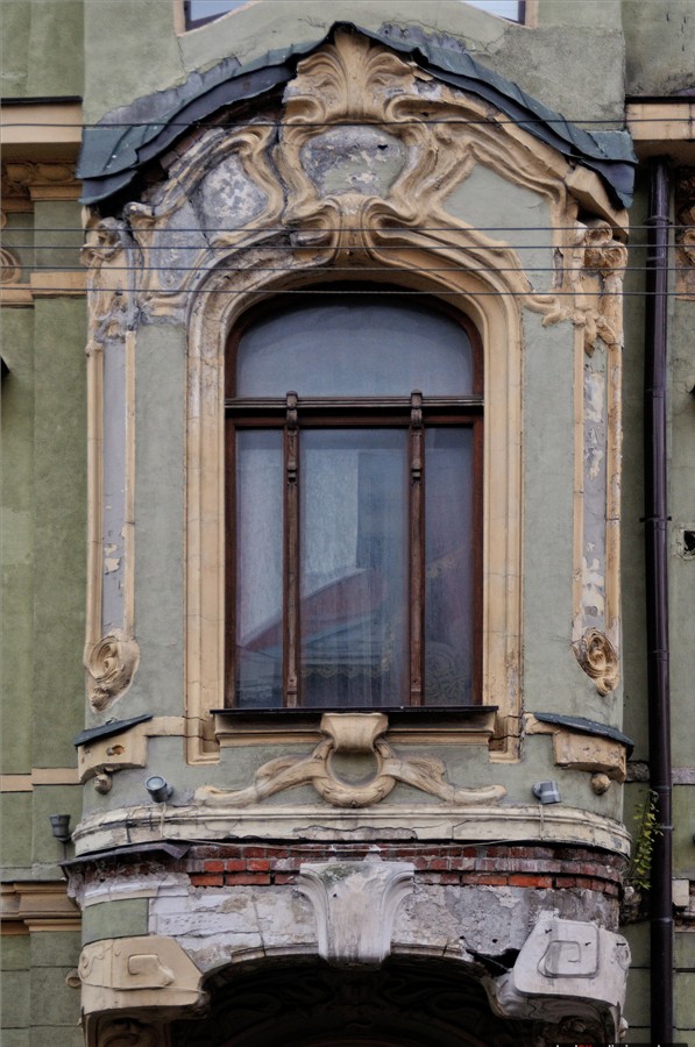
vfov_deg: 24.7
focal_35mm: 82
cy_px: 524
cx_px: 348
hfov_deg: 16.5
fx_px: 2397
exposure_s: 1/250
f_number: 5
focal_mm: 55
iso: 500
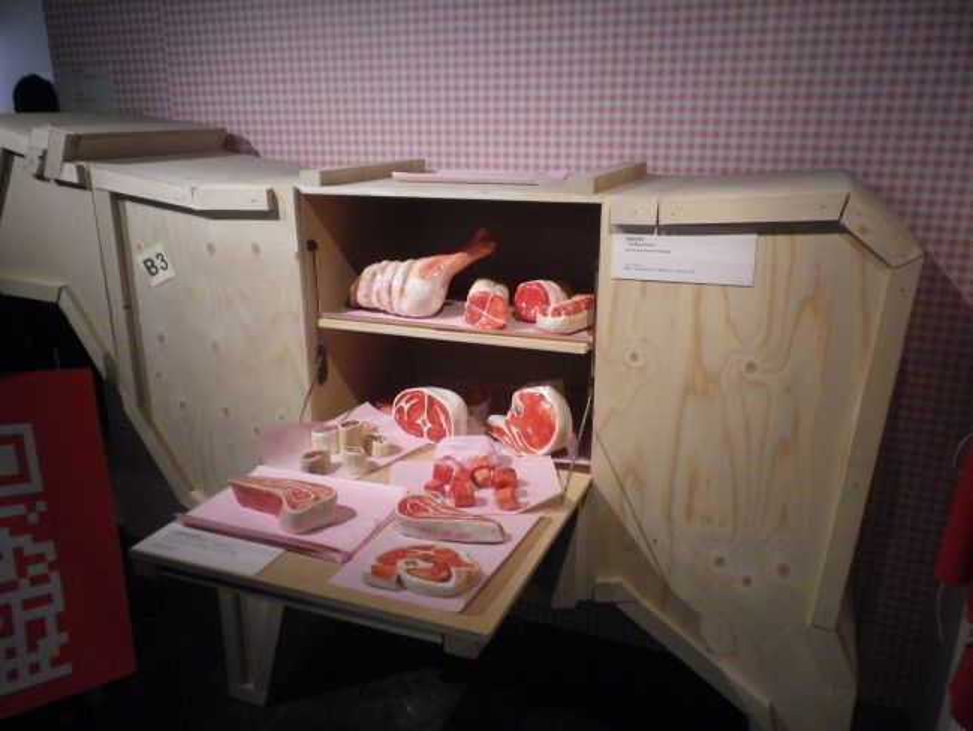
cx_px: 486
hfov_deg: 63.4
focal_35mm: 28
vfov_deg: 49.8
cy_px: 366
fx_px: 787
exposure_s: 1/50
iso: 400
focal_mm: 5.05
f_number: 3.5
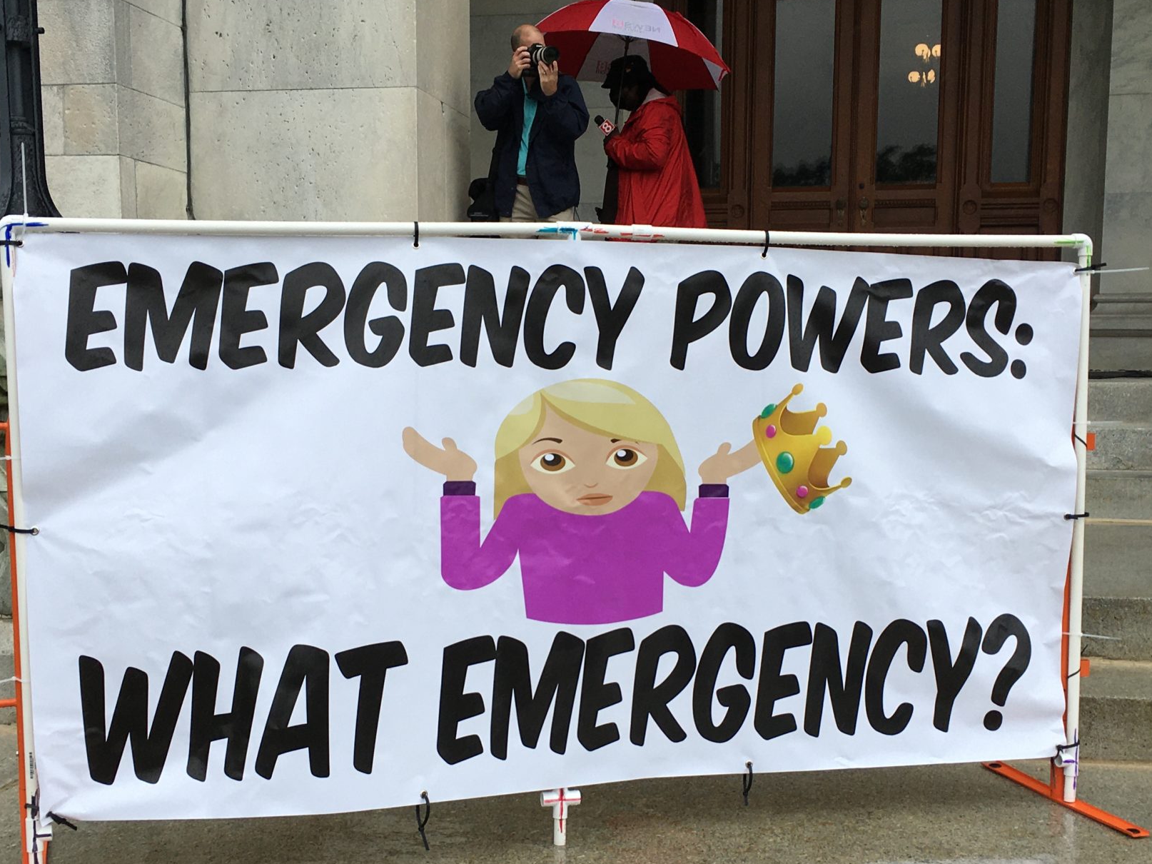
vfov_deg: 31.4
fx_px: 1531
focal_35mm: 46
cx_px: 578
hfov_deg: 41.2
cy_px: 540
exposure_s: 1/582
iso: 25
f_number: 2.2
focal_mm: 4.15
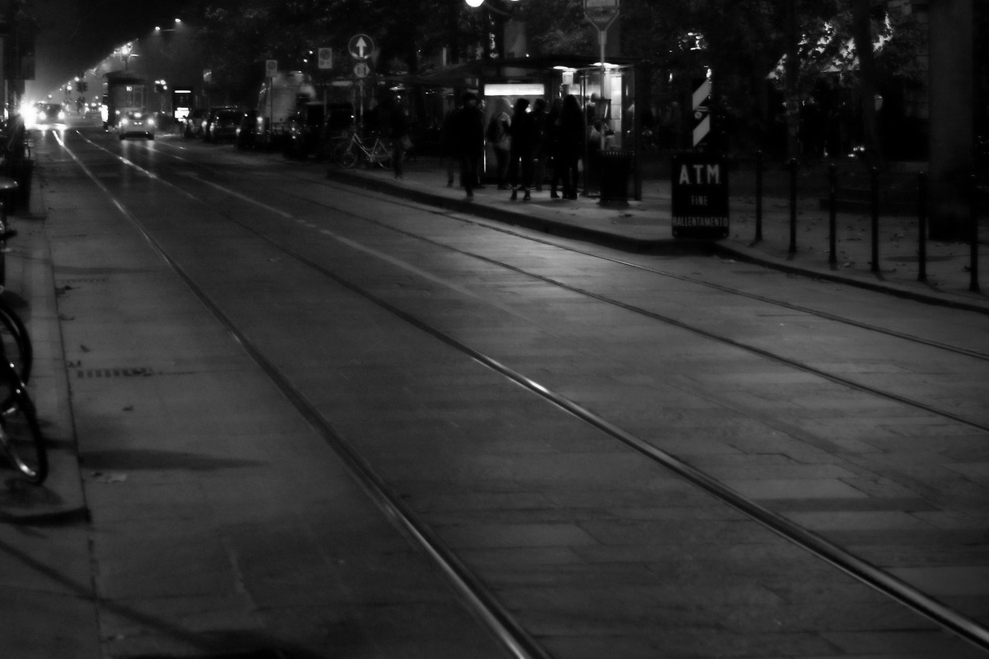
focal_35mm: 102
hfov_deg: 19.8
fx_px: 2801
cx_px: 162
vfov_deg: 13.3
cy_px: 90
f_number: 2.8
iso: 3200
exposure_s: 1/125
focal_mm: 35
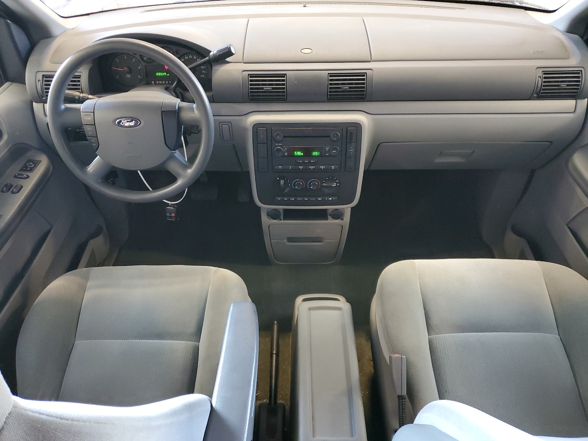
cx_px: 294
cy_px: 220
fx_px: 442
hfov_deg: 67.3
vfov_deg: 53.1
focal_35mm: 26
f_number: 1.5
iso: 328
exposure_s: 1/24
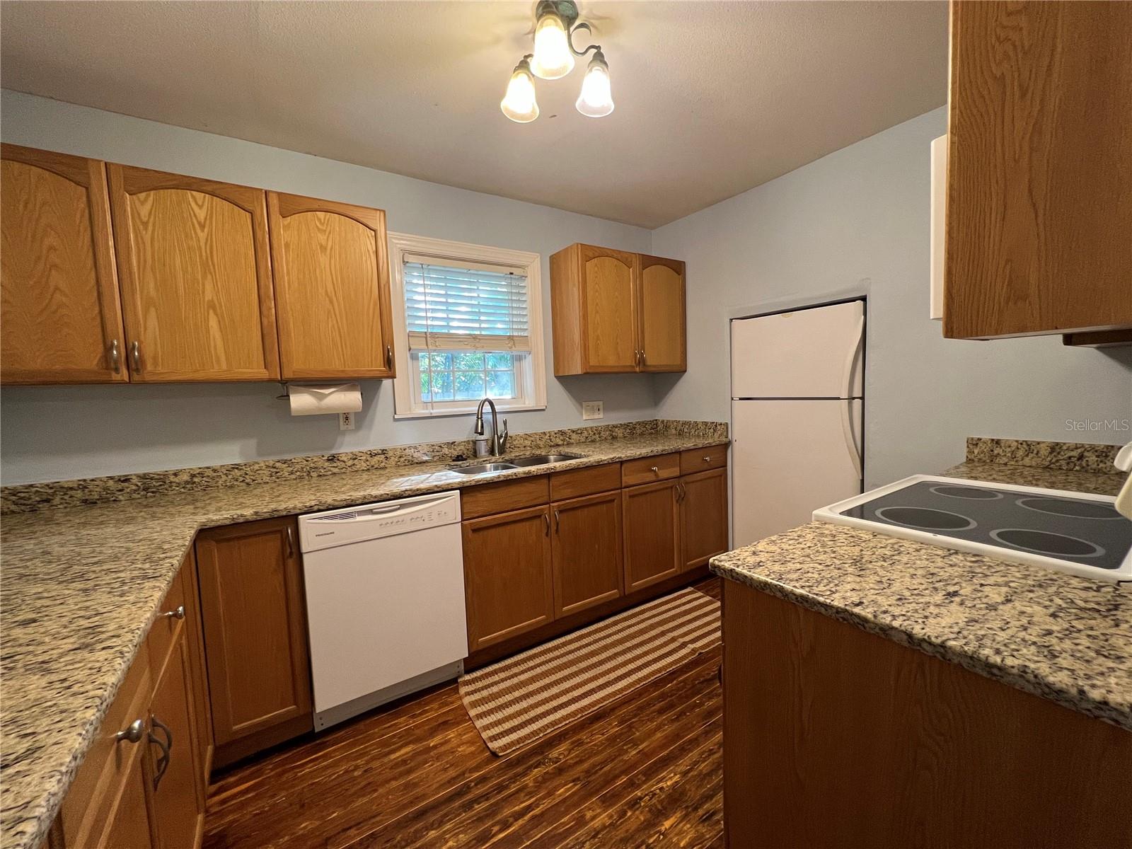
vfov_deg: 89.9
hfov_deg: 106.2
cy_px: 424
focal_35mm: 13
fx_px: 425
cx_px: 566
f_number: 1.8
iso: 200
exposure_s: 1/60
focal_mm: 1.57
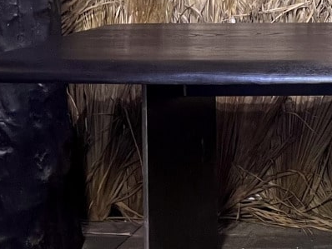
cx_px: 497
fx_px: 902
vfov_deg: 15.2
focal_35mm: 94
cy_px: -47
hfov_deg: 18.5
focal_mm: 5.1
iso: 250
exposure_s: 1/50
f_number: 1.6
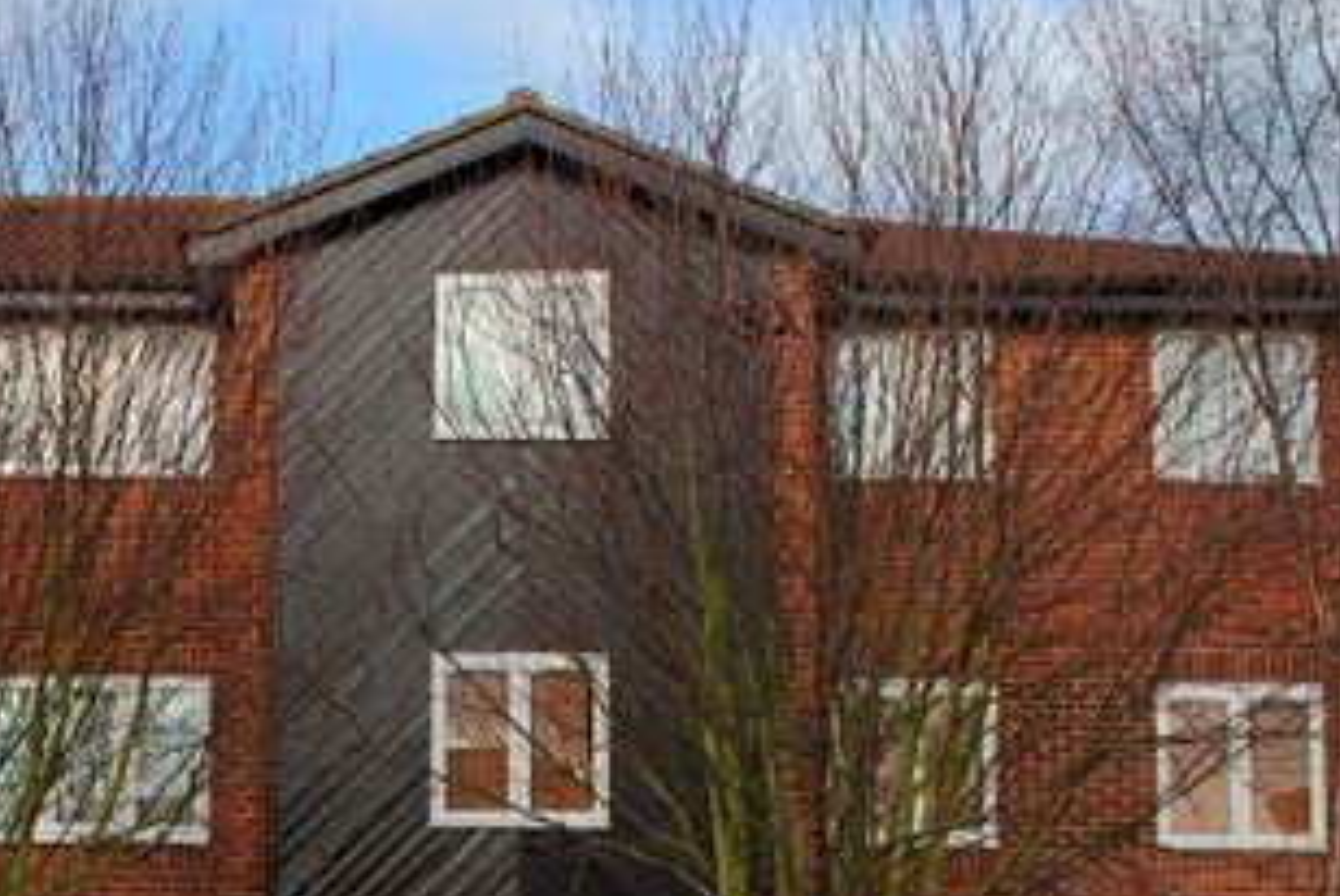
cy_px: 833
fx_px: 2794
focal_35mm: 75
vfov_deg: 17.9
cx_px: 313
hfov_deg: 26.6
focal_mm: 22
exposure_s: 1/160
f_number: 6.3
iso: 100
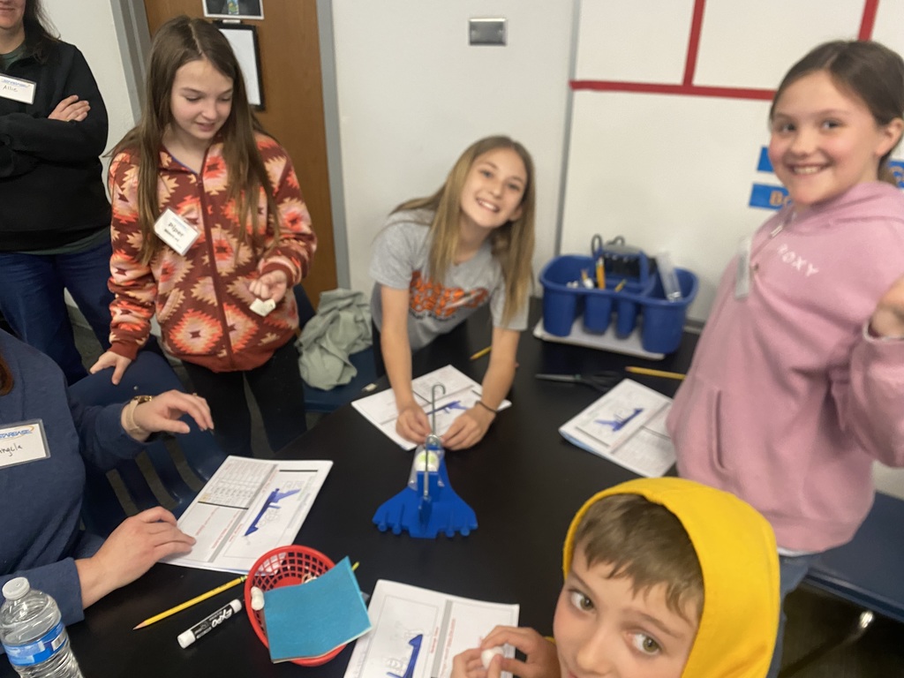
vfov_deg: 53.1
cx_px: 452
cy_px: 339
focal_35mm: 26
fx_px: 679
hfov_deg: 67.3
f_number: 1.8
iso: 250
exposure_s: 1/60
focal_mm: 4.25
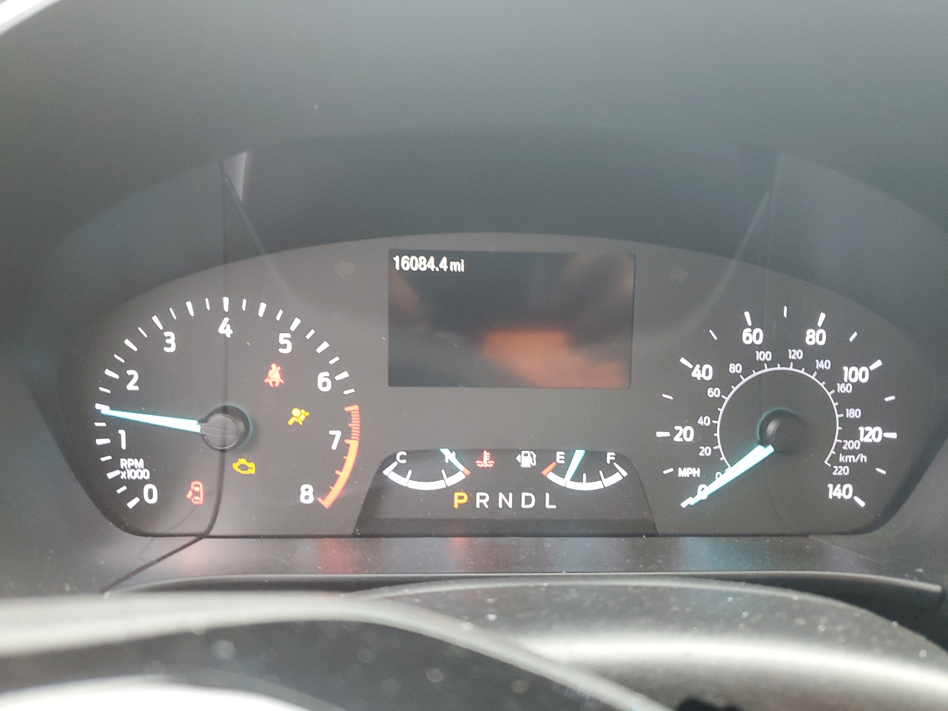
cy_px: 356
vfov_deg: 53.1
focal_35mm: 26
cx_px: 474
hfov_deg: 67.3
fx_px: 712
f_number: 1.5
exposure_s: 1/60.2
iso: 203
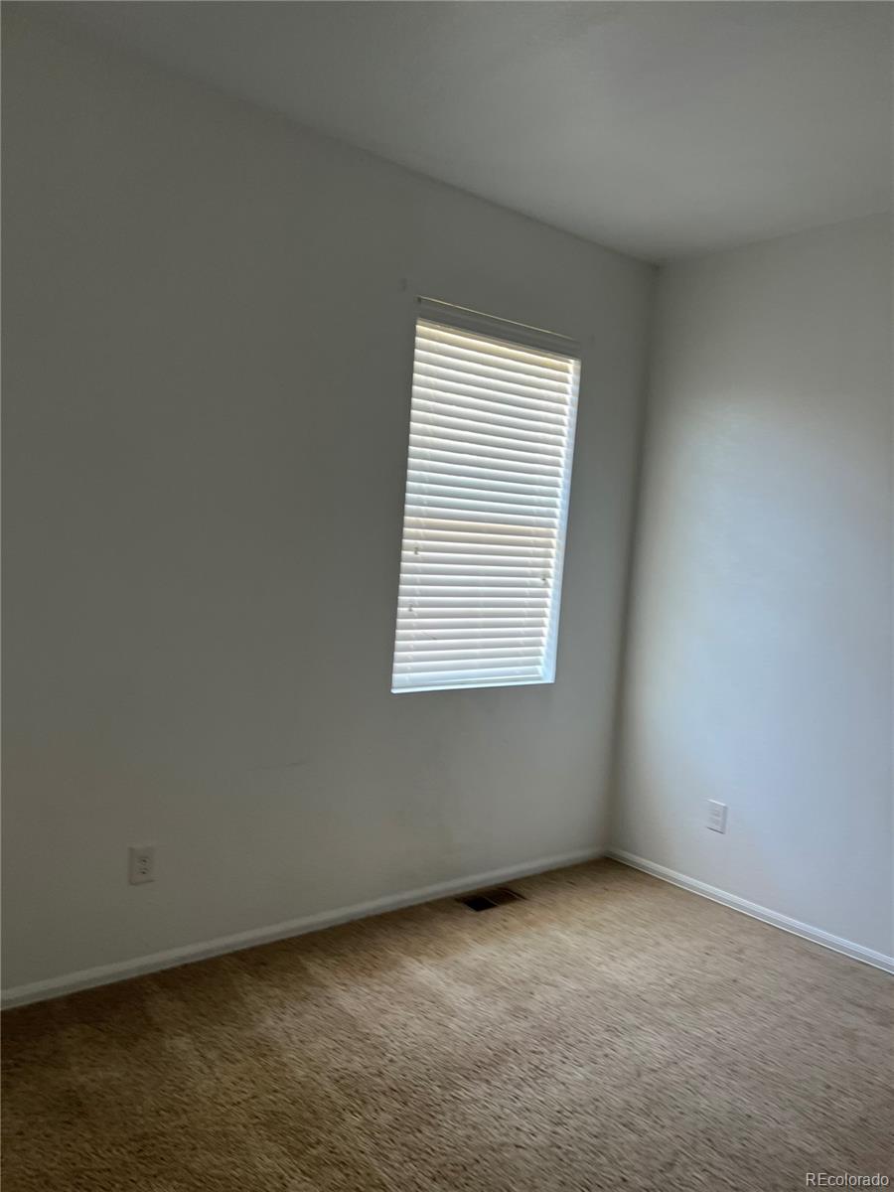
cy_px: 596
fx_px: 895
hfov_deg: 53.1
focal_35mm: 26
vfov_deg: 67.3
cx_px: 447
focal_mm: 5.7
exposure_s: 1/60
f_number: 1.5
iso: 80
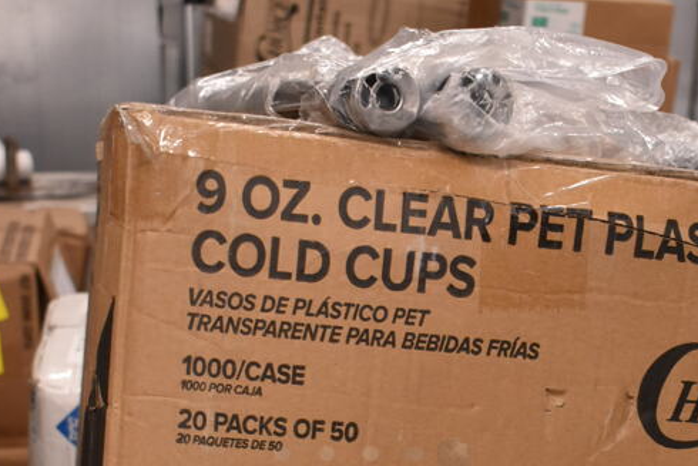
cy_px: 512
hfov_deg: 28.9
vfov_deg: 18.7
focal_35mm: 70
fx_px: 1356
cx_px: 370
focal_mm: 25
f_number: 4
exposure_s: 1/125
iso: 1600
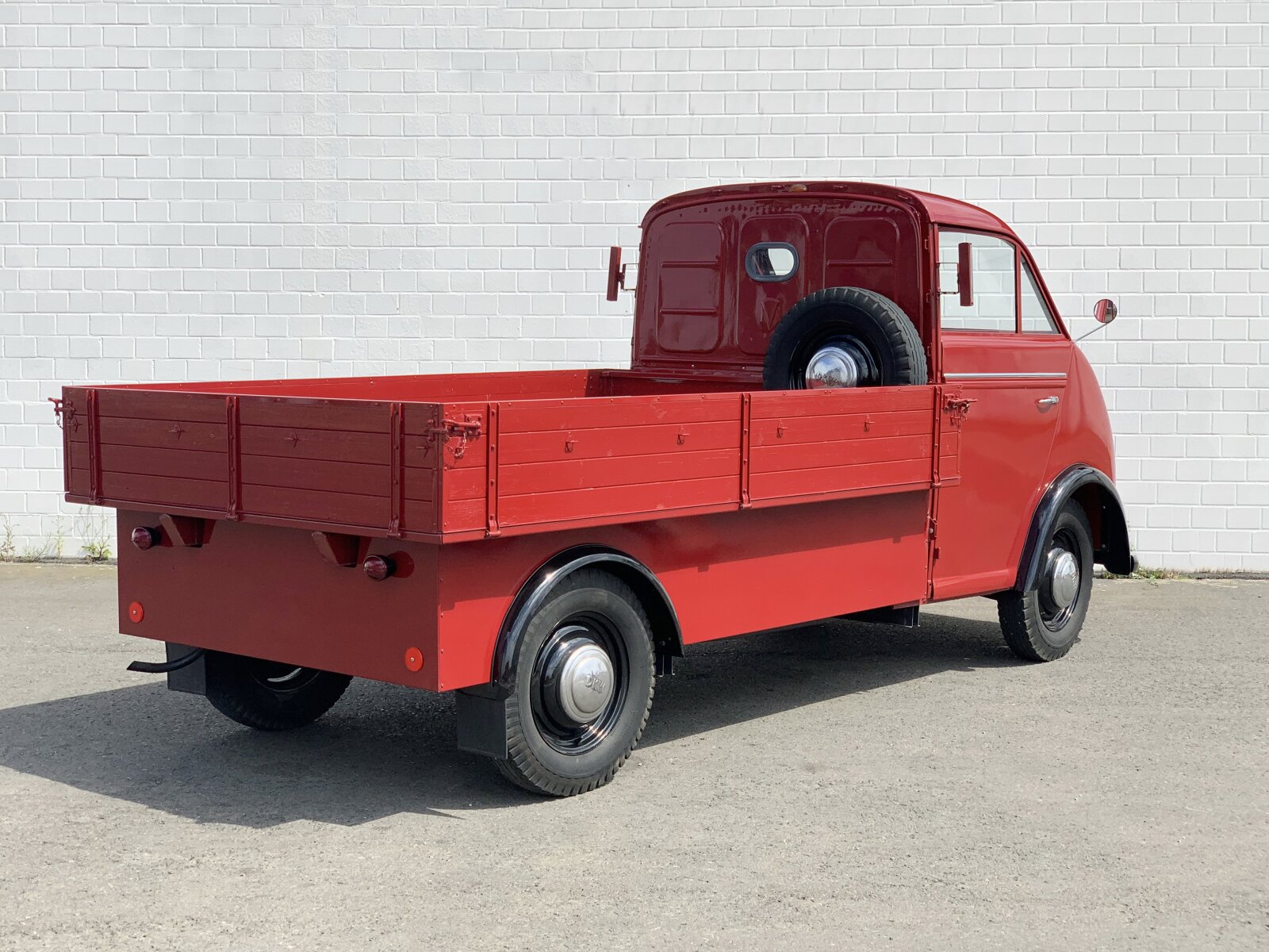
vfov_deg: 28.0
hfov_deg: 36.8
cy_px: 476
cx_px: 634
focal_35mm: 52
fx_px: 1906
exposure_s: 1/940
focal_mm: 6
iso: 16
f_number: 2.4
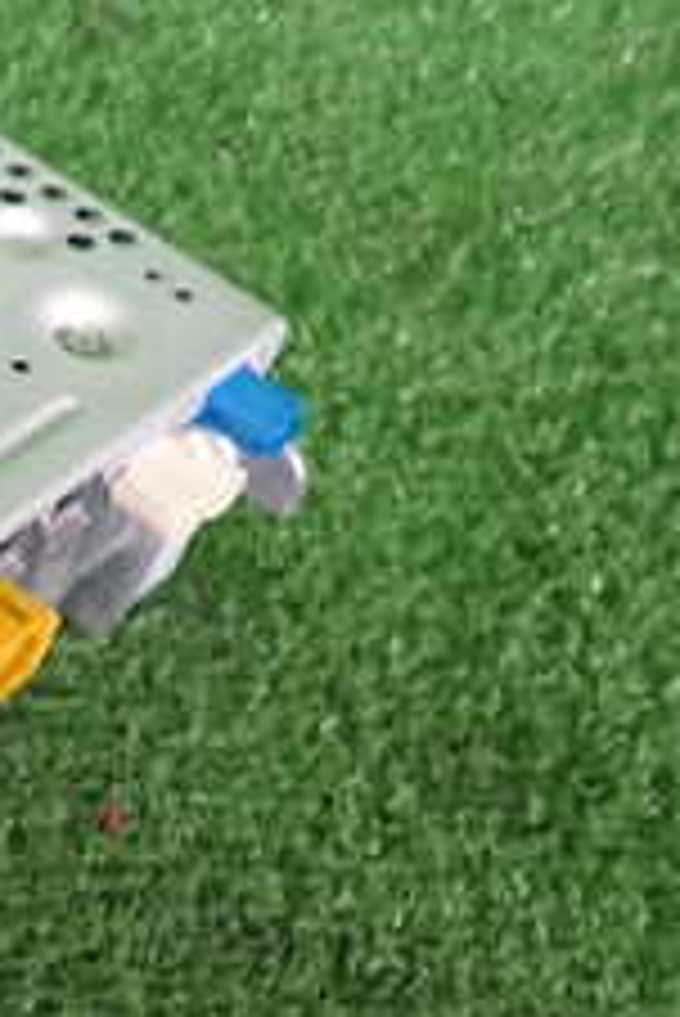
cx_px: -599
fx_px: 1952
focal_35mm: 69
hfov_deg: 16.2
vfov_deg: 29.2
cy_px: 572
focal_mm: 4.5
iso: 200
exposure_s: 1/30
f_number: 2
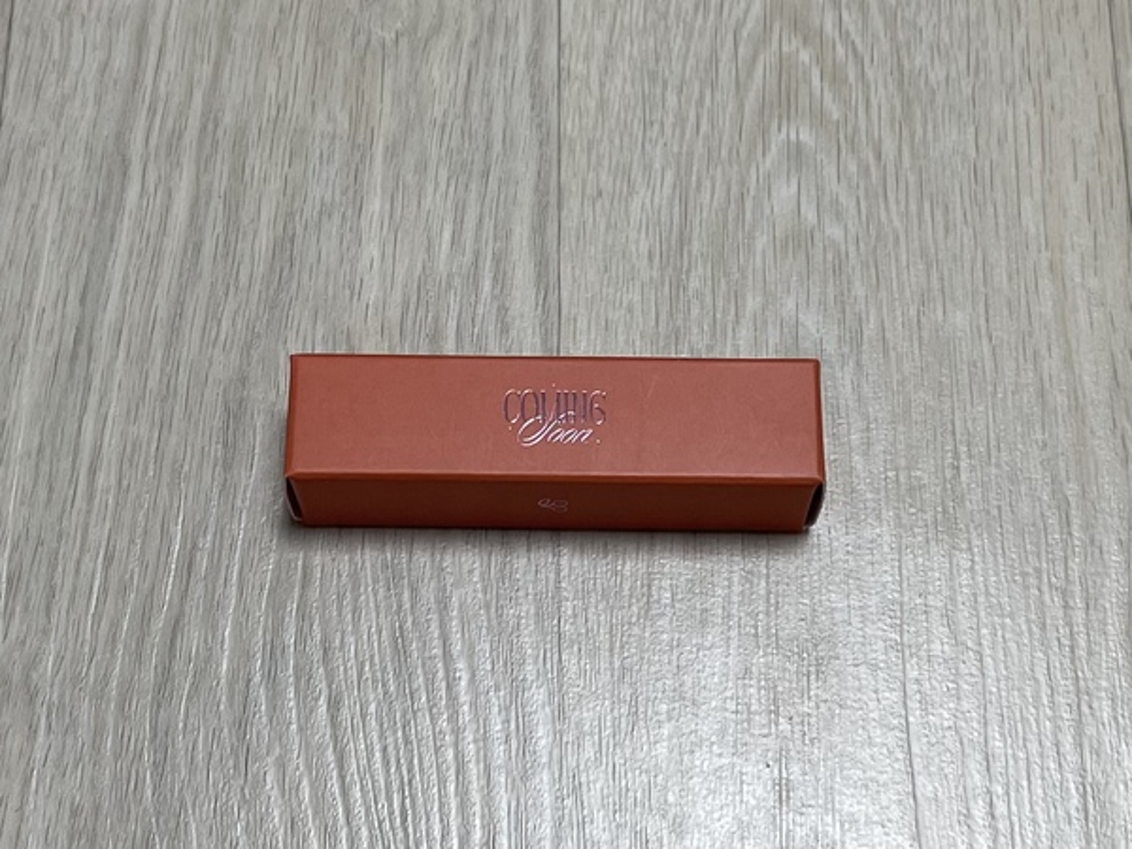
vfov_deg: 53.1
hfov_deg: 67.3
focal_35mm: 26
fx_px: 850
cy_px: 424
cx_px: 566
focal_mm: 4.2
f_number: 1.6
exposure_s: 1/120
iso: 80
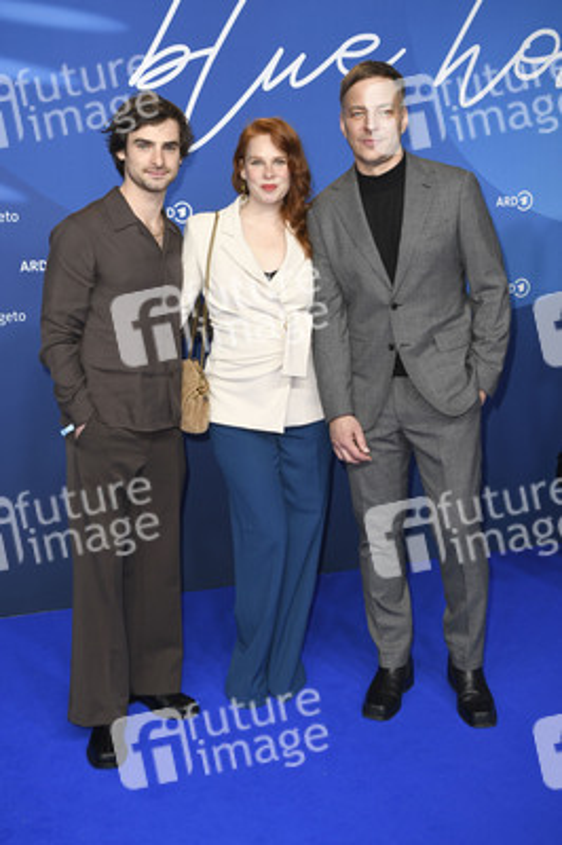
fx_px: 1126
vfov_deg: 41.1
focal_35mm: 48
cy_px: 422
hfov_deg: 28.0
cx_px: 281
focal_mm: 48
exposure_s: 1/320
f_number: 4
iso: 800
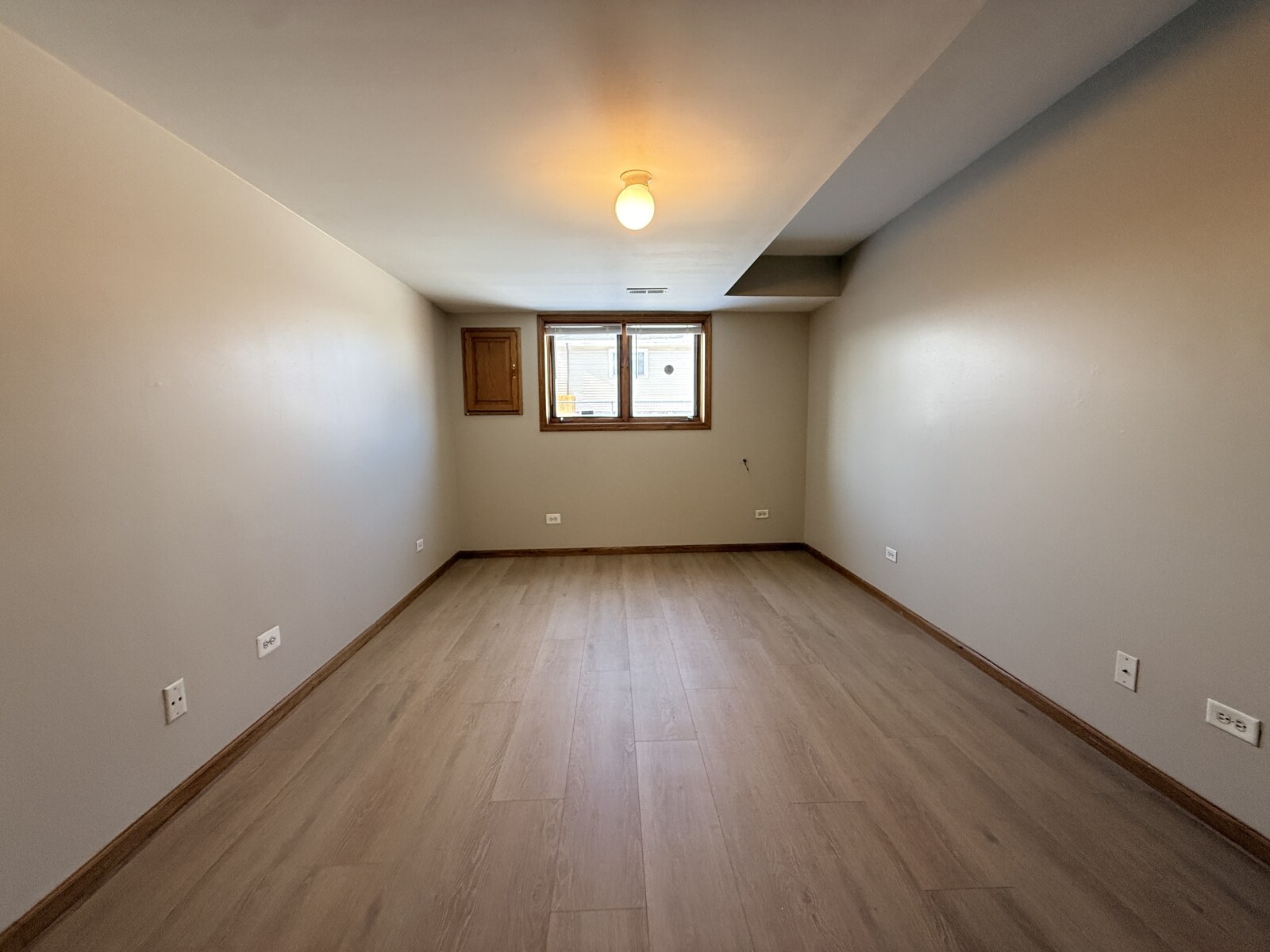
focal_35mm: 14
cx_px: 635
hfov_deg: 102.1
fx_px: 514
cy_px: 476
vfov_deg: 85.7
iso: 200
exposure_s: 1/120
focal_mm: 2.22
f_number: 2.2
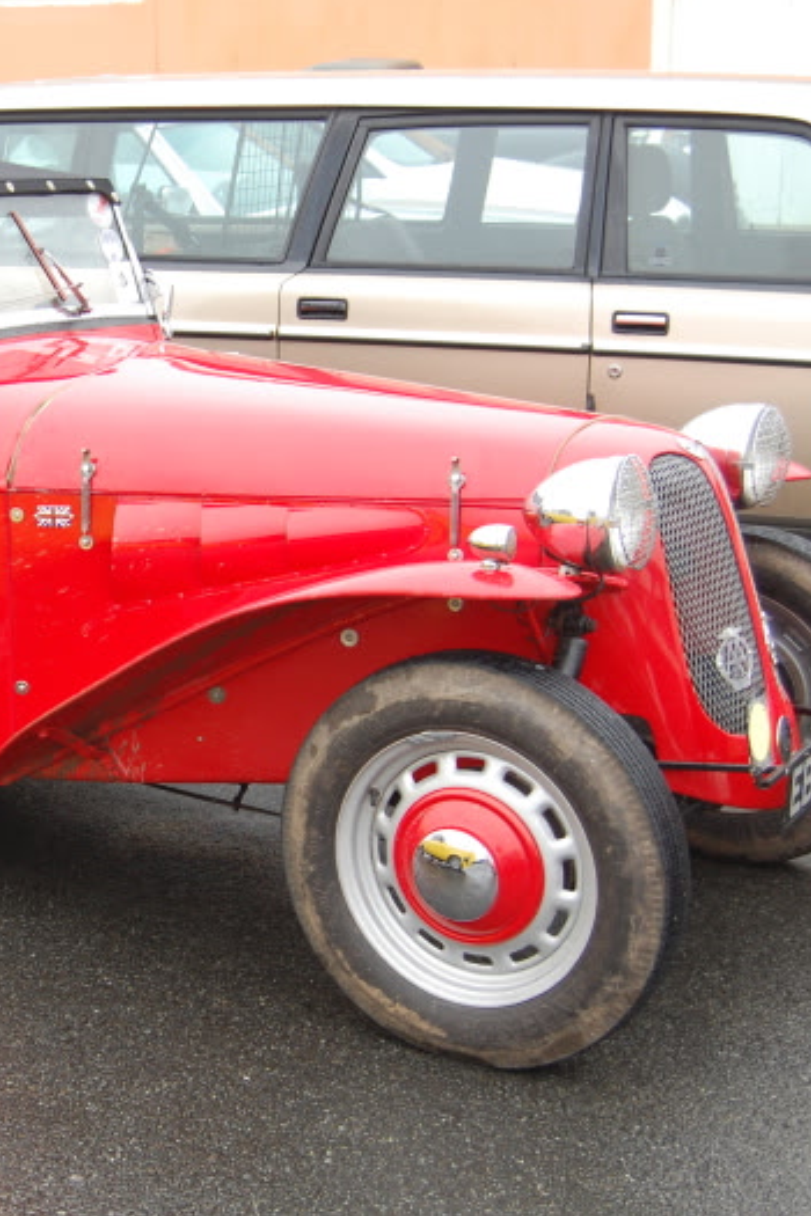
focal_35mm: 71
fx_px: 2391
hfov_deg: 18.8
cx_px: 34
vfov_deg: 28.5
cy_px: 603
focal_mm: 31
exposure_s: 1/100
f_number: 5
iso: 400
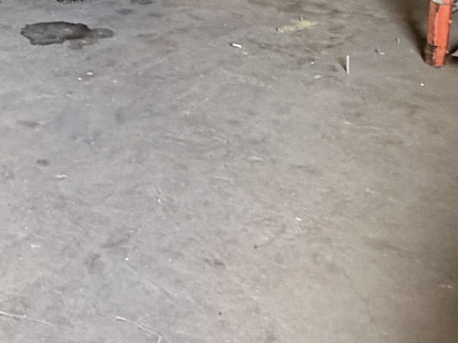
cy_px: -132
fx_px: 940
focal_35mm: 71
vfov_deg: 18.9
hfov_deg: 25.3
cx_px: -56
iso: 400
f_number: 2.2
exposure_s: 1/60
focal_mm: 2.22
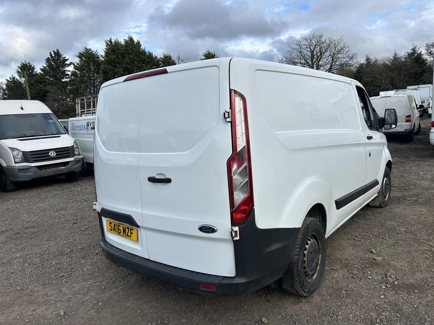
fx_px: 326
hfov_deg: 67.3
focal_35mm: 26
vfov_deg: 53.1
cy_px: 162
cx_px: 217
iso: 50
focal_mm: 5.7
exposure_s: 1/3704
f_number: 1.5
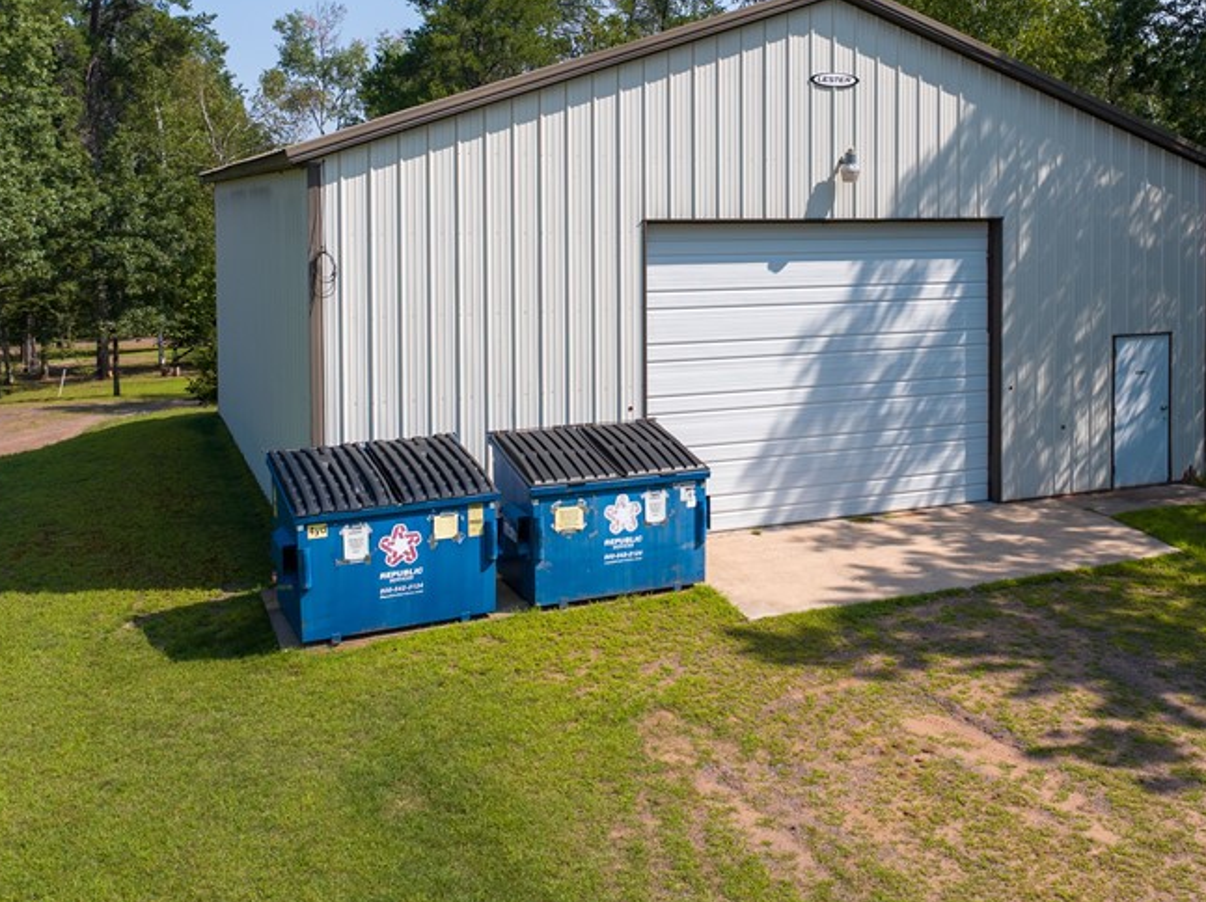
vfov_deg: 37.1
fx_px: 1323
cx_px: 718
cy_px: 272
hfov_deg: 48.7
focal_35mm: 38
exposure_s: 1/1600
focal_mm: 12.29
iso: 110
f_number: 2.8
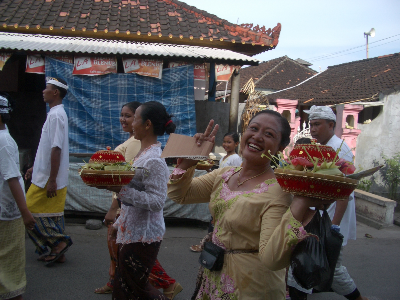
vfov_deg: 40.7
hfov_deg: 52.6
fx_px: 404
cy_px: 150
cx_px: 200
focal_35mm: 35
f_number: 4.3
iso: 50
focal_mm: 5.8
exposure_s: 1/400
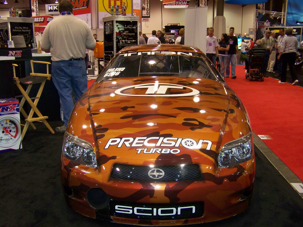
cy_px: 114
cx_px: 152
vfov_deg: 37.7
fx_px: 333
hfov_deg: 49.0
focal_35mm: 38
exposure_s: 1/50
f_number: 2.8
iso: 200
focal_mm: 6.3
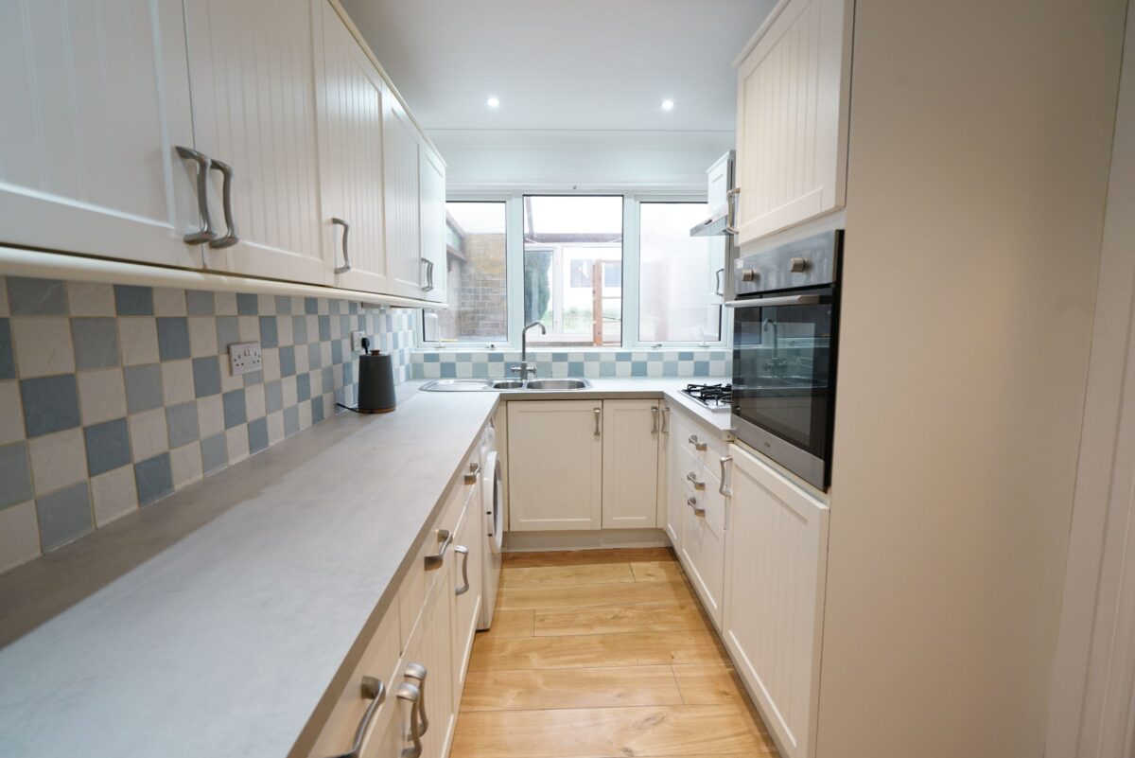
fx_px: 505
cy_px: 379
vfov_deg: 73.8
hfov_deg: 96.7
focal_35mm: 16
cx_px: 568
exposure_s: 1/20
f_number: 5.6
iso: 500
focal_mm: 16
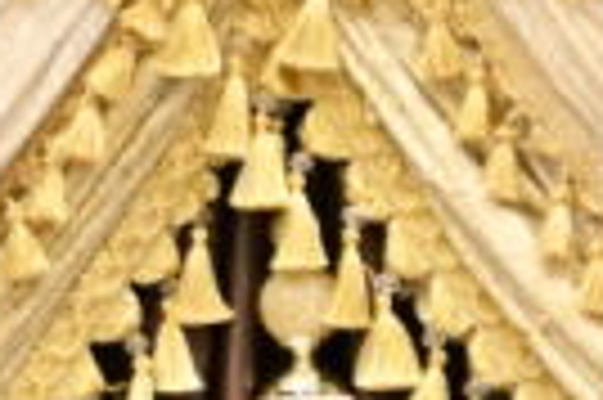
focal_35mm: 1431
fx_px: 23940
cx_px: -418
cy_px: -530
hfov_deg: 1.4
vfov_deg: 1.0
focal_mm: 125
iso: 200
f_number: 2.8
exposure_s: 1/200
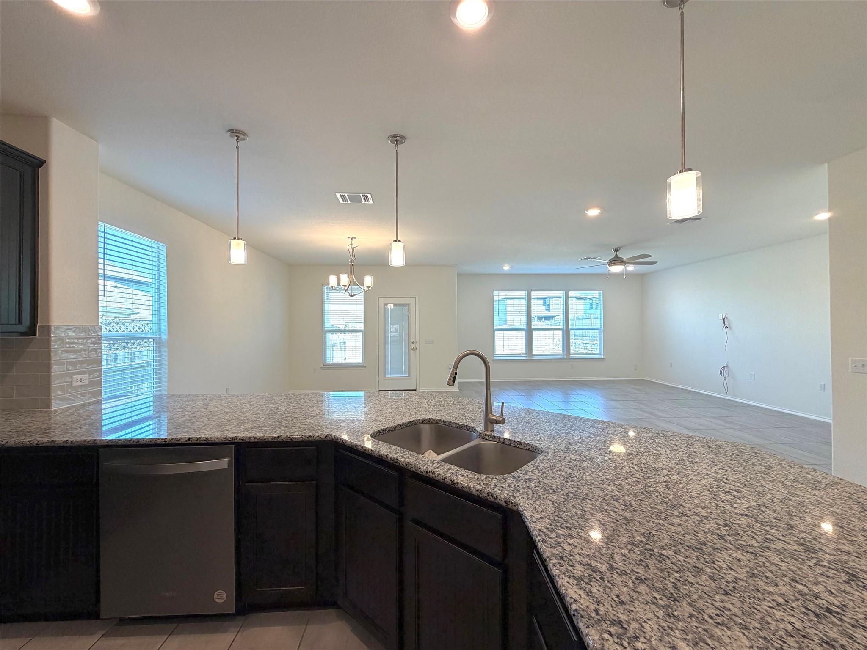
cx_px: 434
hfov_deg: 102.1
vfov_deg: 85.7
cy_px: 325
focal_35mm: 14
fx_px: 351
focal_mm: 2.22
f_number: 2.2
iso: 160
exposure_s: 1/120
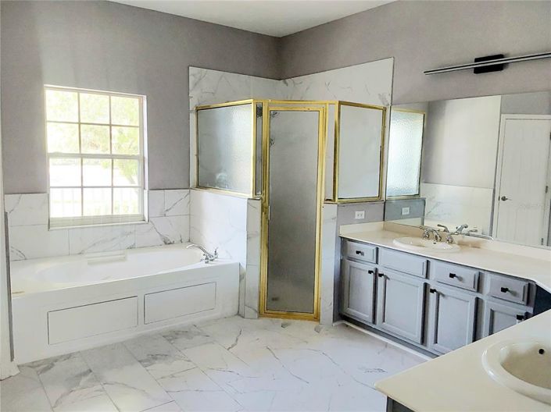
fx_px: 445
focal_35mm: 28
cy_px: 206
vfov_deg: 49.7
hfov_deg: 63.5
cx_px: 276
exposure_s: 1/60.2
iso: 125
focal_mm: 2.91
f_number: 1.9
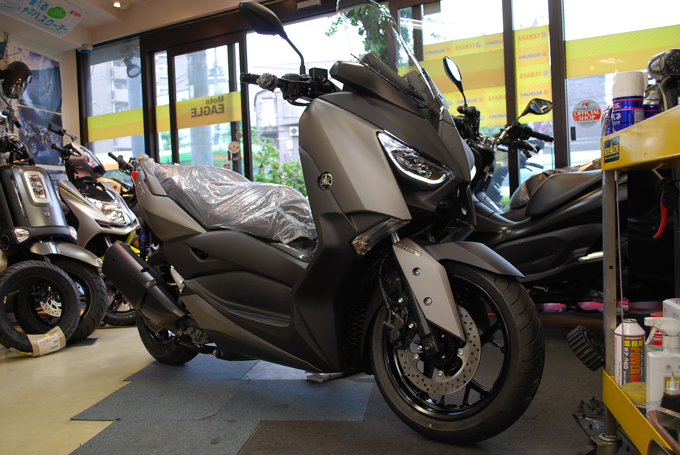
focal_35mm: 33
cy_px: 228
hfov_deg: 57.2
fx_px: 624
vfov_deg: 40.1
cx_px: 340
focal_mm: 22
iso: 100
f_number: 4.5
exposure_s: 1/8
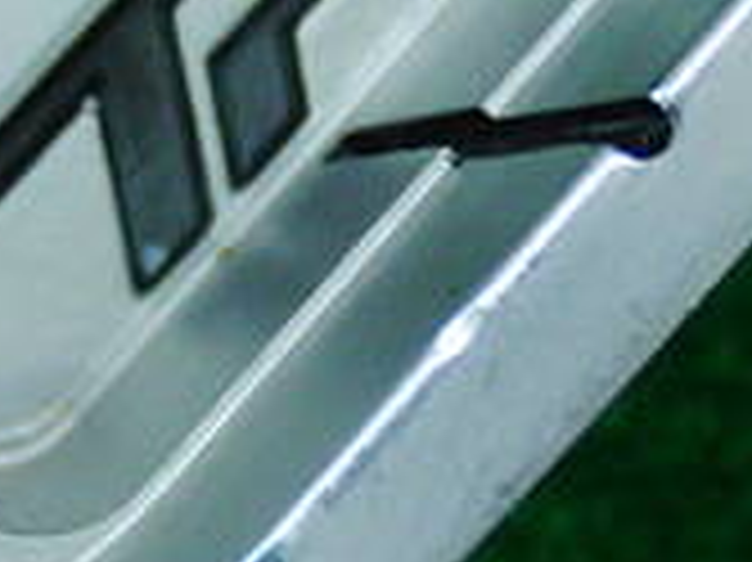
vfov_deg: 10.4
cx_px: 432
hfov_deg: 13.9
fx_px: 3083
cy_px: 211
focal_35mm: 142
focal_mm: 6.42
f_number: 3.6
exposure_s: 1/80
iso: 400
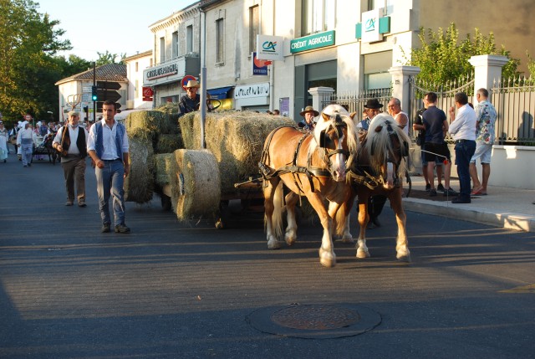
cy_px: 180
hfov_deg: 41.1
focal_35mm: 48
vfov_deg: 28.2
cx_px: 268
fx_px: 714
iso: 180
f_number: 5.6
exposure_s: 1/125
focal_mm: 32
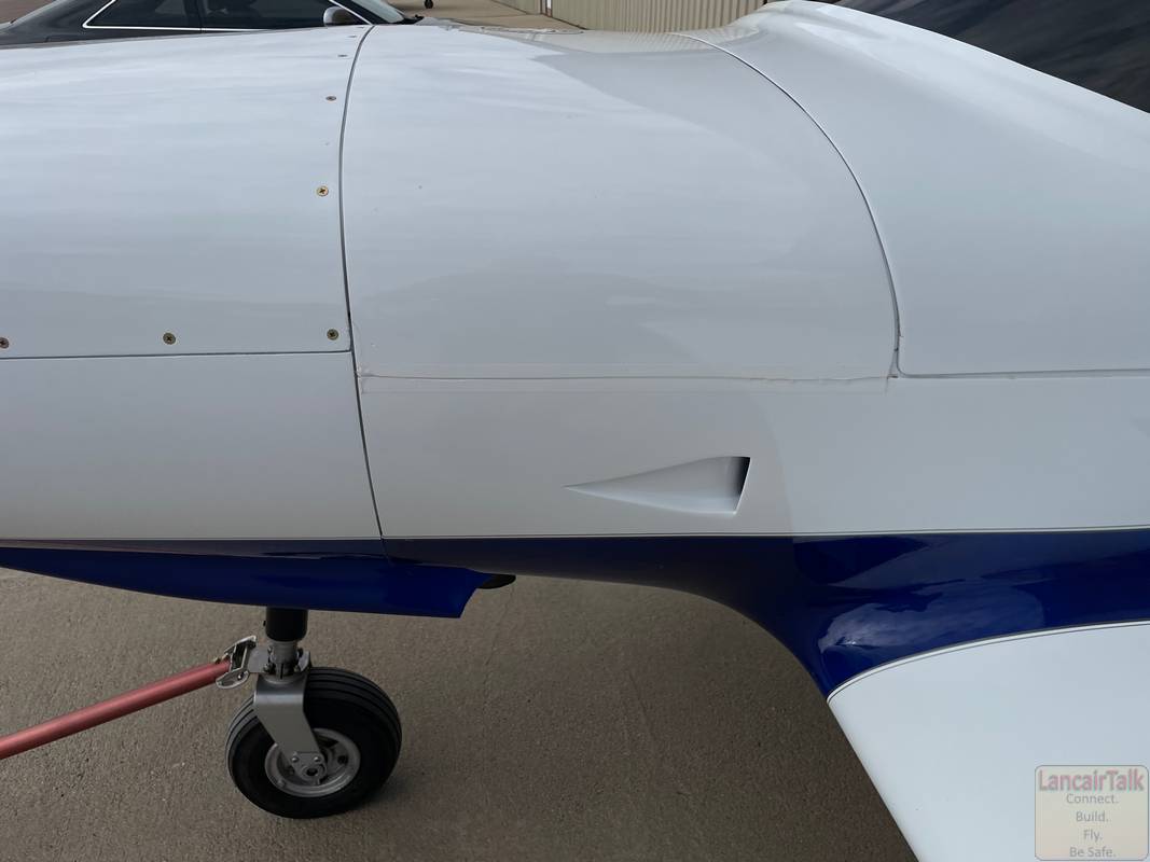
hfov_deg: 67.3
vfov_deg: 53.1
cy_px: 431
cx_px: 575
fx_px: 864
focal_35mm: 26
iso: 32
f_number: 1.6
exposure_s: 1/6897
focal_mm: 4.2
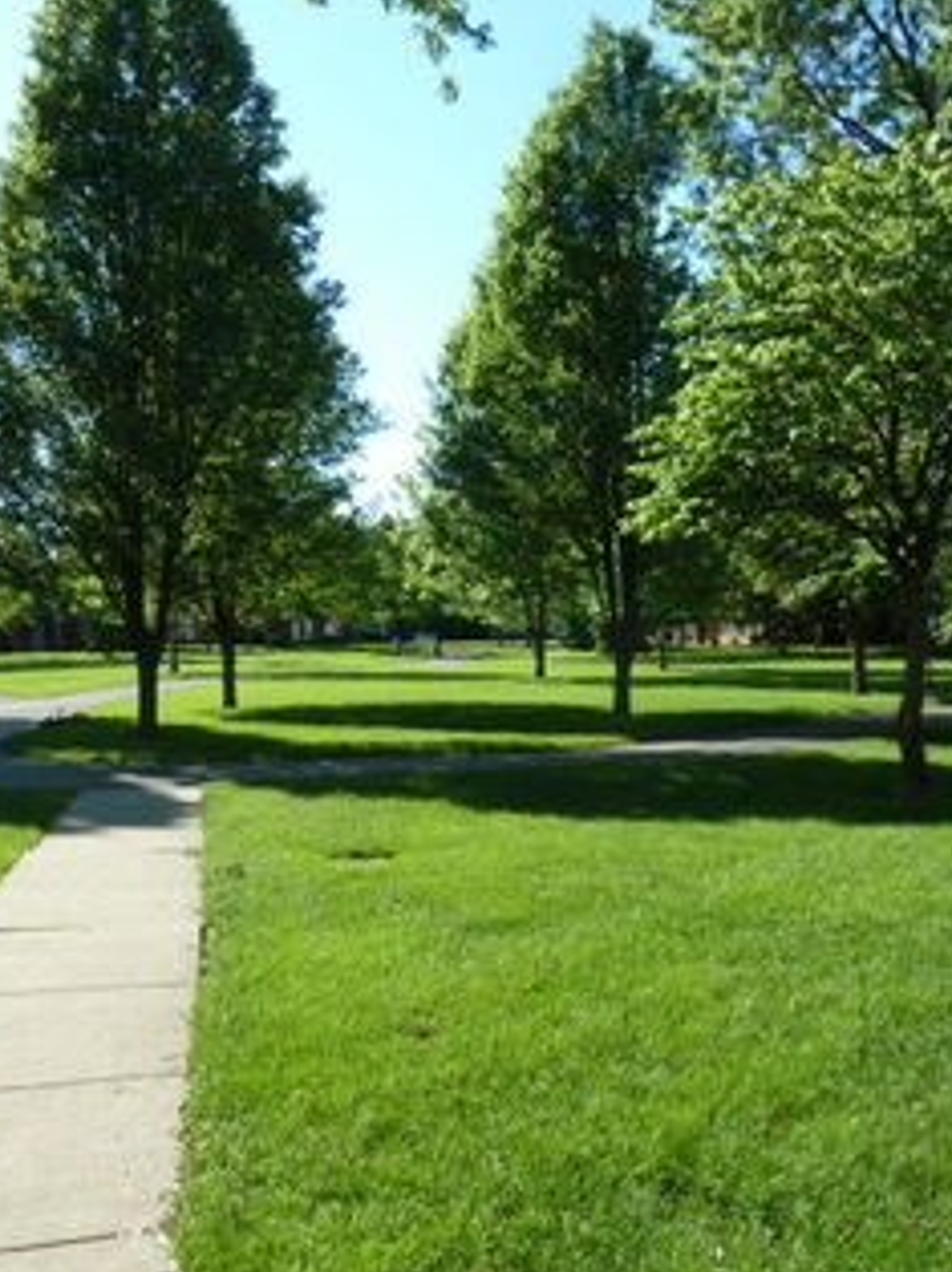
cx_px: 488
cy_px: 636
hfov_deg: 41.7
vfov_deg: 54.0
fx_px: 1248
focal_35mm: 34
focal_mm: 4.1
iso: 80
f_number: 4
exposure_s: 1/200
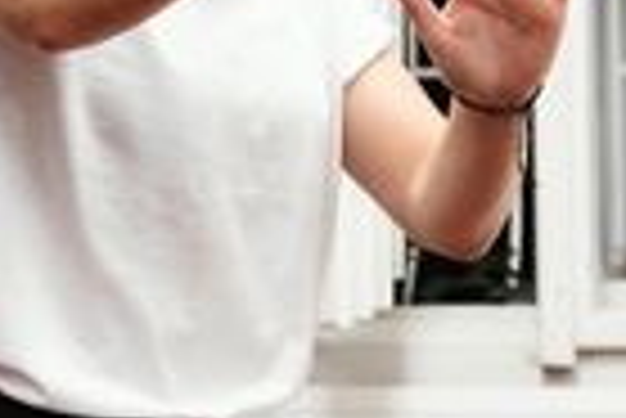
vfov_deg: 8.2
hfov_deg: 12.6
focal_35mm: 163
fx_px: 2837
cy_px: -310
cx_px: 304
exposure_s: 1/320
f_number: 2.8
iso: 3200
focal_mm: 35
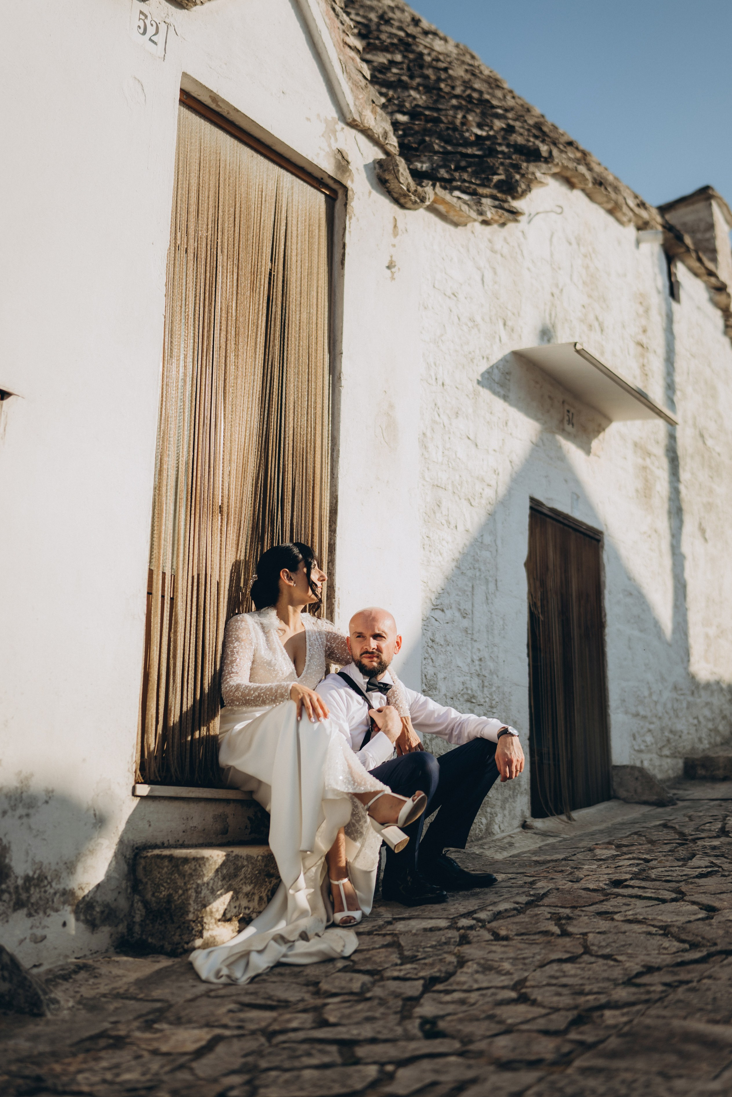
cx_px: 382
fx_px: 1128
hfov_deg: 35.9
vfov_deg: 51.9
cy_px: 552
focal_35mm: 37
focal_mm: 35
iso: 100
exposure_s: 1/5000
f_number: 1.4
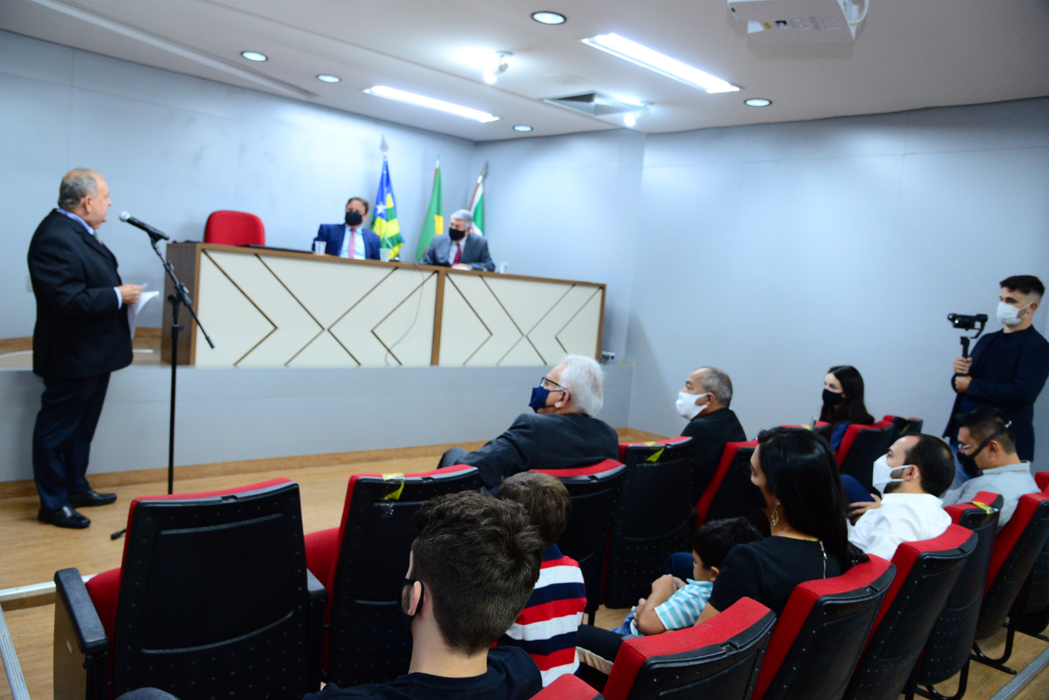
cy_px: 350
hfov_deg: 67.4
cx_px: 524
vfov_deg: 48.0
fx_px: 787
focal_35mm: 27
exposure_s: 1/60
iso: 2000
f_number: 5
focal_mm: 27
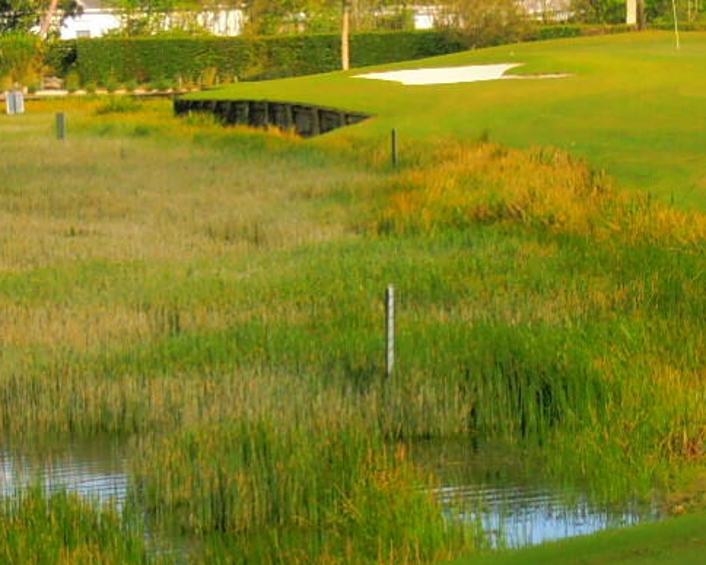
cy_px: 280
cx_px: 658
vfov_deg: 5.4
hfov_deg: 6.8
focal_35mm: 284
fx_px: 5933
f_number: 5.1
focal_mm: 15.51
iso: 80
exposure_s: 1/500
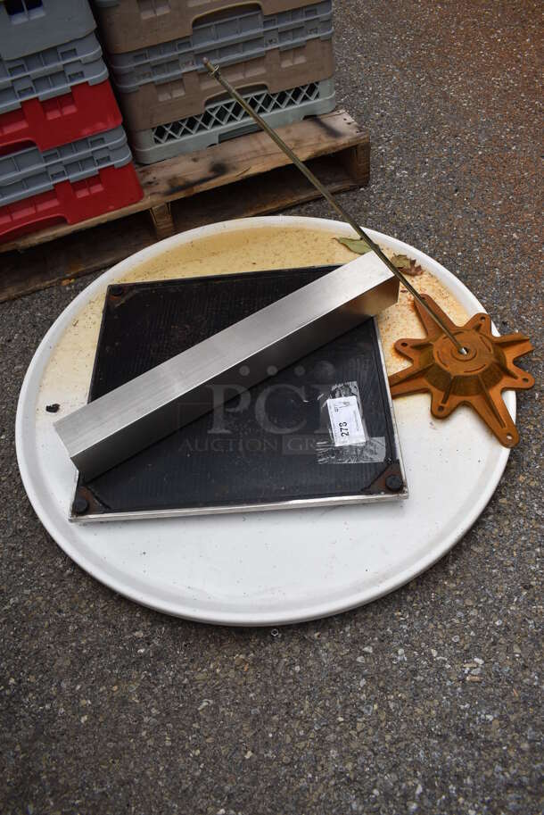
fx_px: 611
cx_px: 272
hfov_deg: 48.0
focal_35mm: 27
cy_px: 408
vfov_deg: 67.3
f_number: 6.3
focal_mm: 18
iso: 200
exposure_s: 1/250
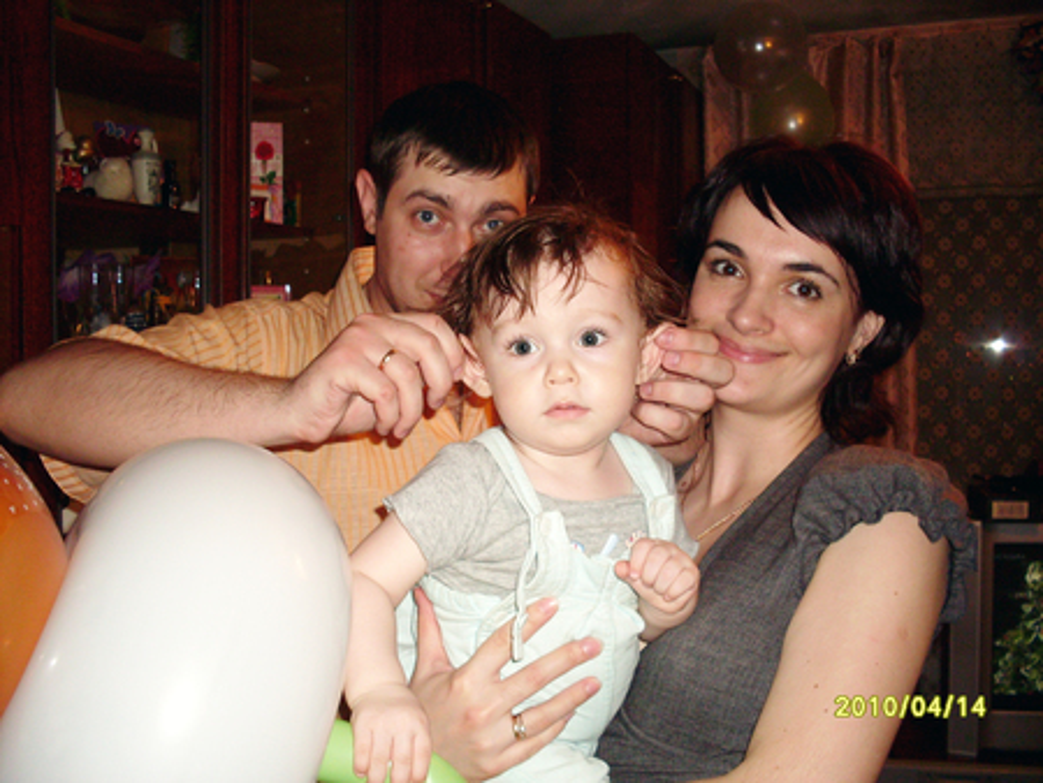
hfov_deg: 49.0
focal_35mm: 38
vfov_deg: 37.8
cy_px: 392
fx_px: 1146
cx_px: 522
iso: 100
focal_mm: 6.3
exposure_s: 1/45
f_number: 2.8
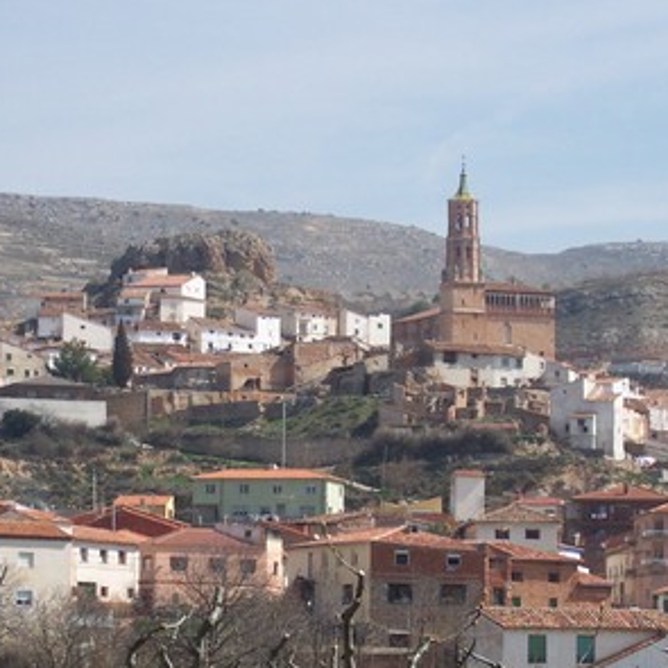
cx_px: 389
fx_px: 4716
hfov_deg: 8.1
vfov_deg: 8.1
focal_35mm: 216
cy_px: 372
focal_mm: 22.4
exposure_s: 1/350
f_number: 6.7
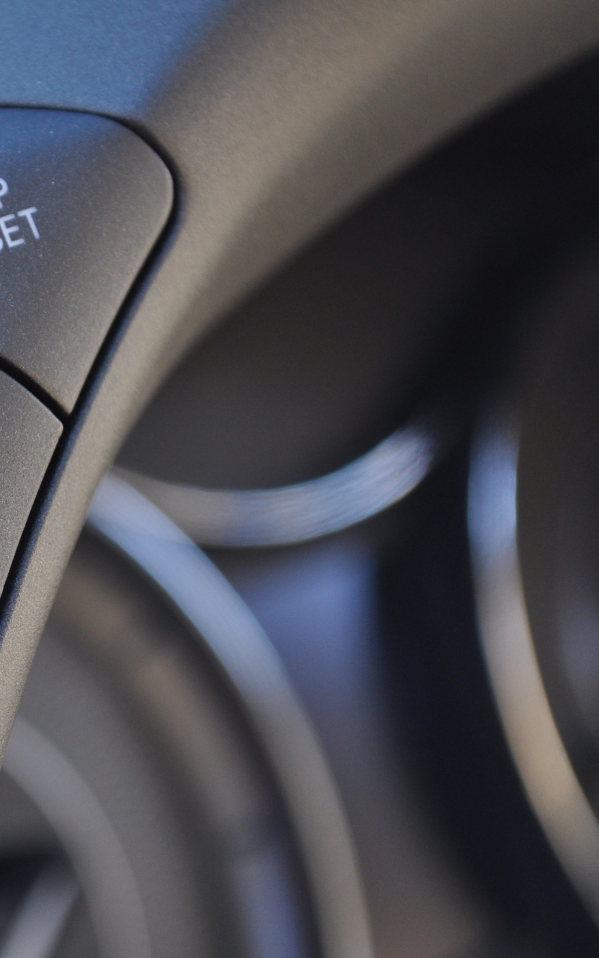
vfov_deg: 18.8
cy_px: 477
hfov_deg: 11.6
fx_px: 2899
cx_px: -96
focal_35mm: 111
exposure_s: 1/60
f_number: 5.6
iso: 450
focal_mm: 48
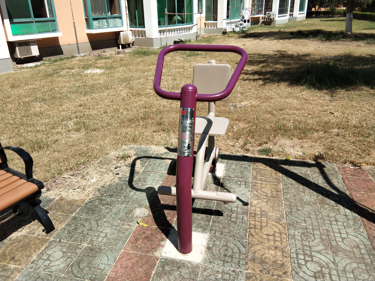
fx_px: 336
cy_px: 140
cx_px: 188
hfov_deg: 58.4
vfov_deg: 45.4
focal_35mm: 31
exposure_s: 1/1096
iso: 50
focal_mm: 3.69
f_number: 2.2
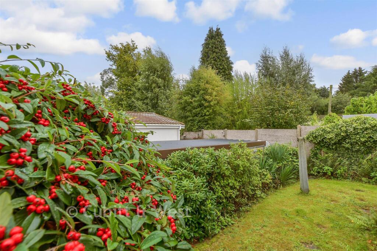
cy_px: 126
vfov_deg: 77.3
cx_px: 188
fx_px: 157
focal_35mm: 15
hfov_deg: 100.4
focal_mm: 10
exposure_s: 1/60
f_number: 8
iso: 160
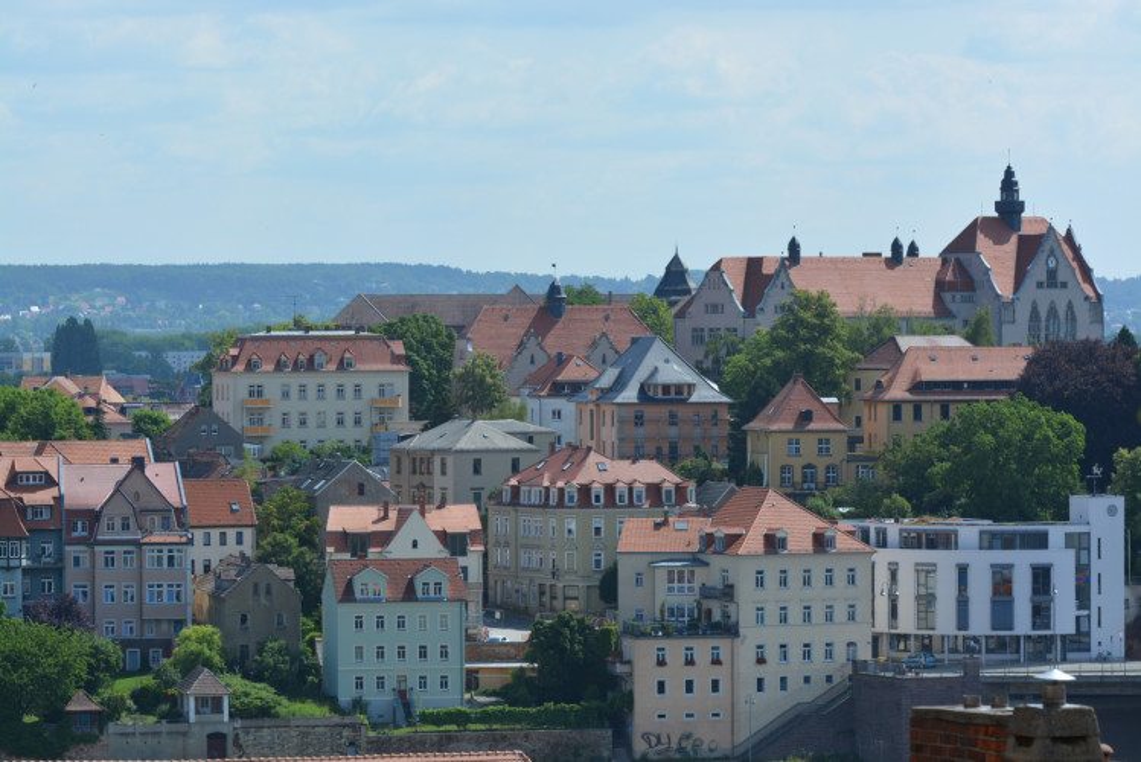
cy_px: 381
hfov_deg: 11.4
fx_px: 5707
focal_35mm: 180
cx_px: 570
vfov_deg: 7.6
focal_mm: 120
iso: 100
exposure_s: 1/250
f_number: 8
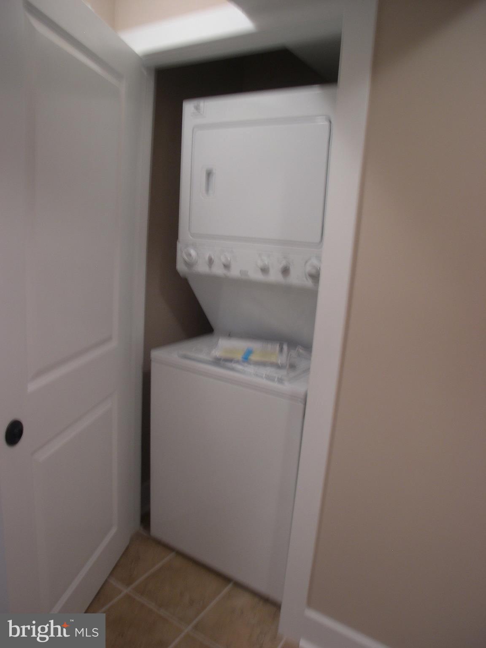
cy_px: 324
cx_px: 243
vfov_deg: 49.0
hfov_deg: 37.7
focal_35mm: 38
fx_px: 711
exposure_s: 1/4.8
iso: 104
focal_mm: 8
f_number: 2.8
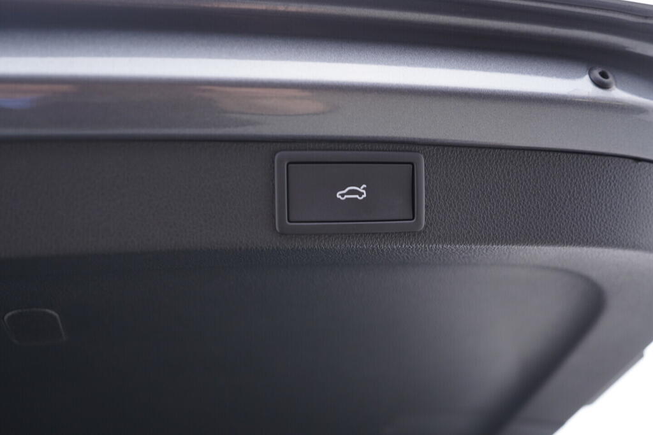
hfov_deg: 53.1
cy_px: 218
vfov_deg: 36.9
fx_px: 653
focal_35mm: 36
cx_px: 326
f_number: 2.8
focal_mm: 24
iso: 200
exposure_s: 1/40
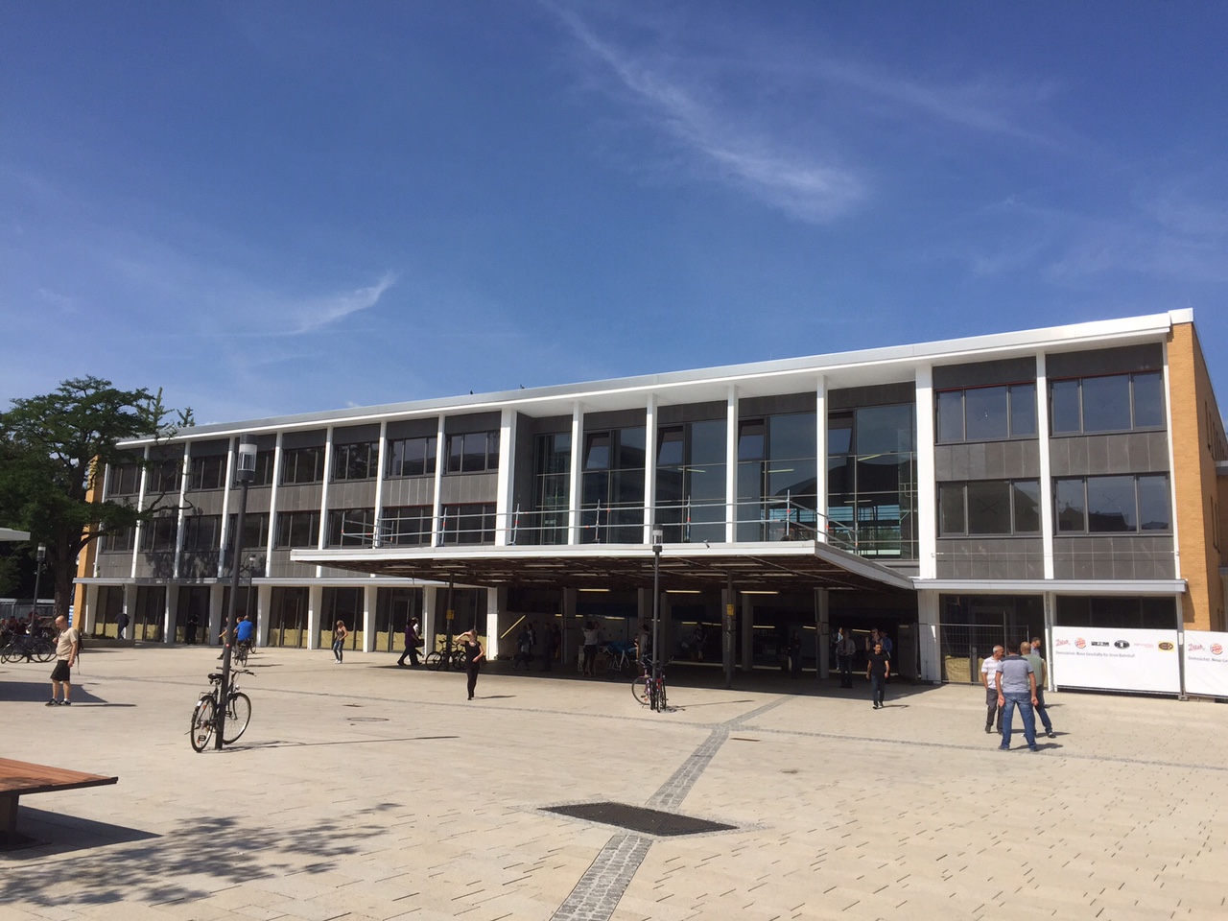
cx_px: 614
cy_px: 460
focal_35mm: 29
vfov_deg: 48.2
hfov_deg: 61.7
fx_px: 1029
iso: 32
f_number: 2.2
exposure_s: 1/3049
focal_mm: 4.15
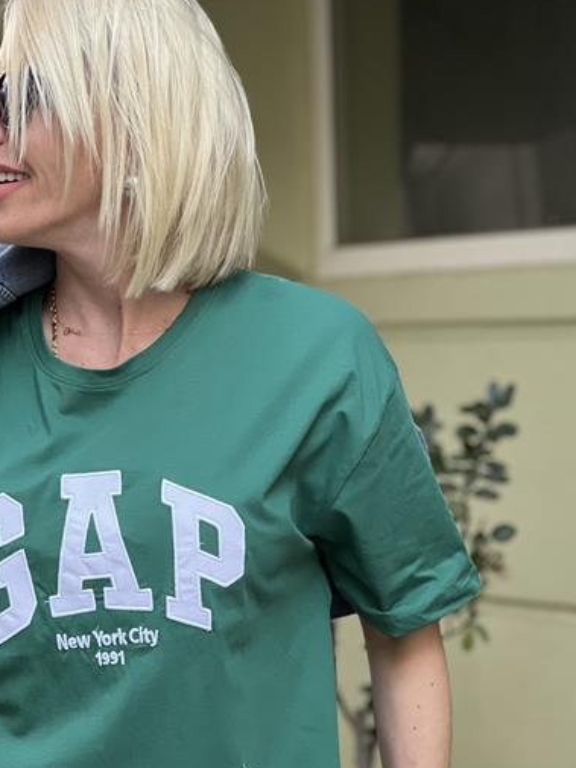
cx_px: 134
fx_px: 2706
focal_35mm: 122
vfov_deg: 16.1
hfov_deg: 12.1
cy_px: 543
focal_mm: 9
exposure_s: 1/121
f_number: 2.8
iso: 125
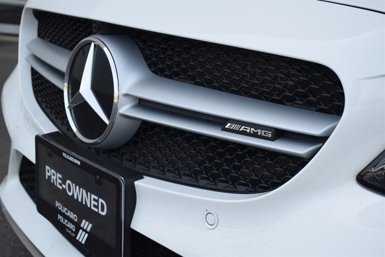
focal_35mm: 57
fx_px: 609
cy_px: 128
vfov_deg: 23.8
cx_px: 192
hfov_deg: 35.1
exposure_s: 1/200
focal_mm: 38
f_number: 6.3
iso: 200
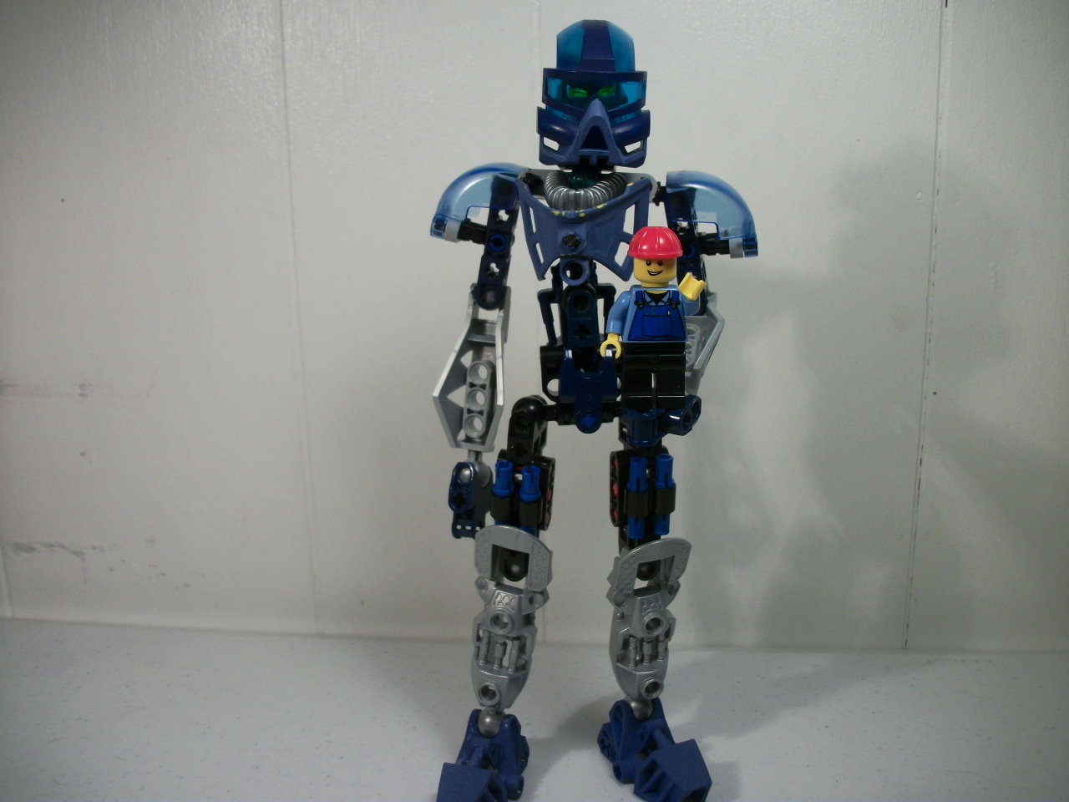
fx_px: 988
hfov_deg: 56.8
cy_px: 401
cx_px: 534
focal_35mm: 32
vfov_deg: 44.2
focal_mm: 5.7
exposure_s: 1/60
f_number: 2.9
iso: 80
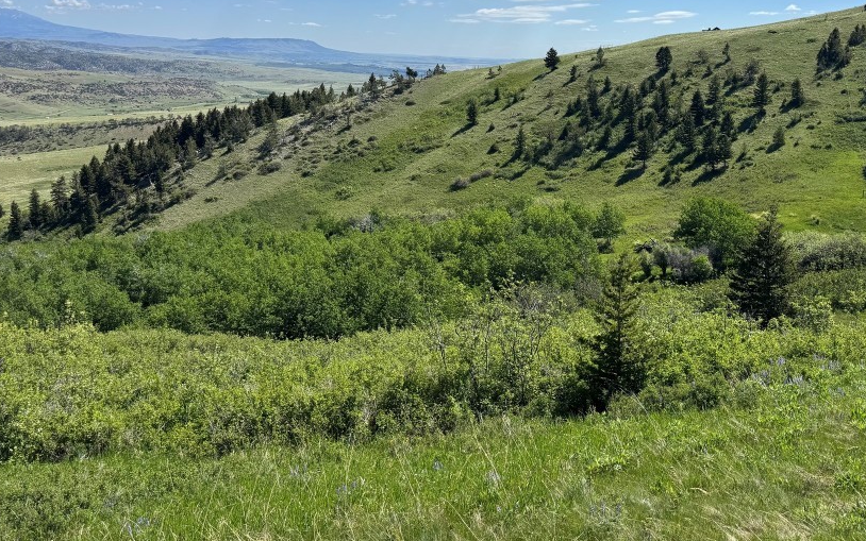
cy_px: 235
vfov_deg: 39.4
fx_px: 755
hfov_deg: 59.4
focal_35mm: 32
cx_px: 495
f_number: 1.78
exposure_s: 1/4310
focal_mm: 6.76
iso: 80
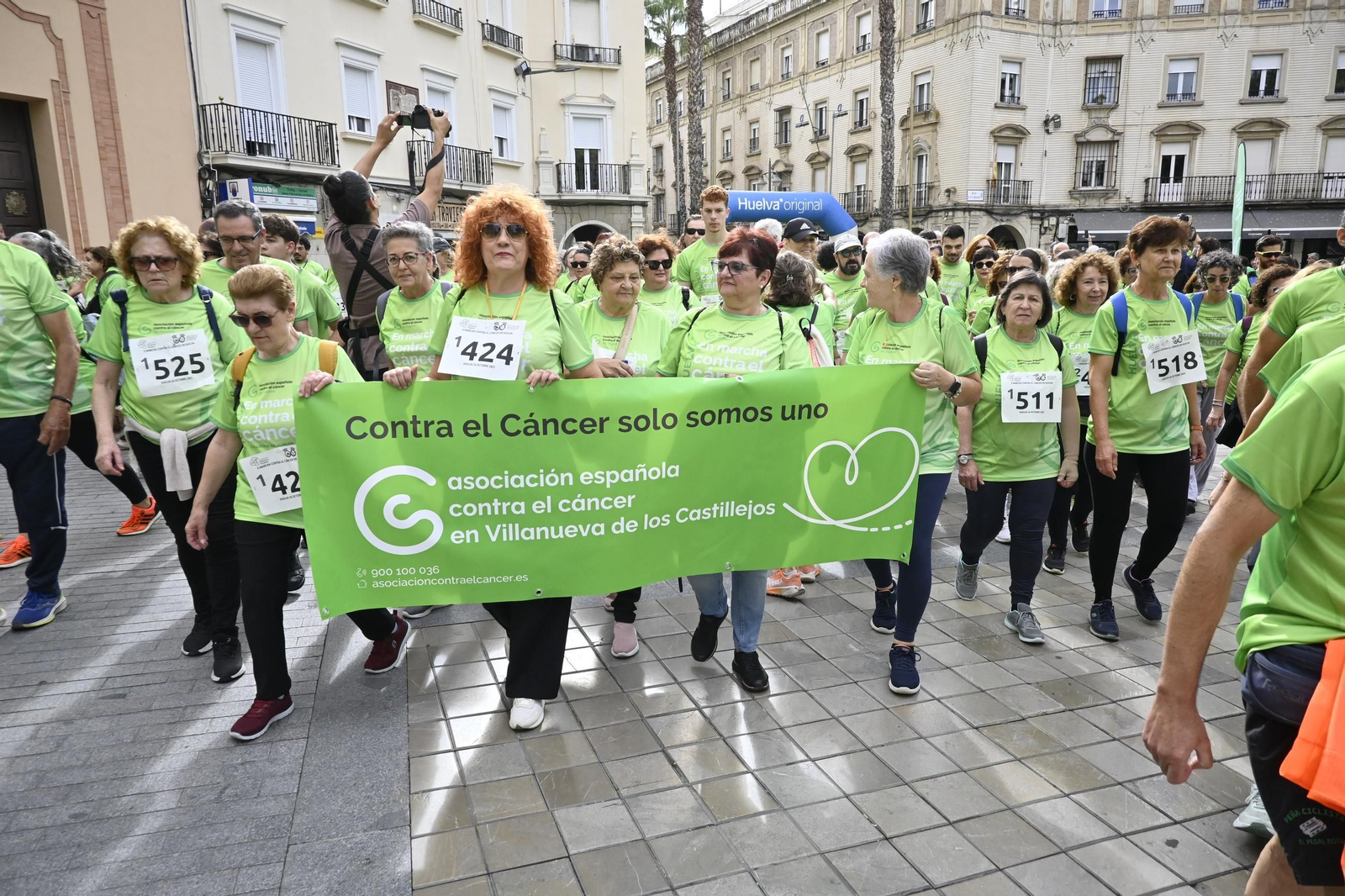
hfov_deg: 73.8
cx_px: 672
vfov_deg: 53.1
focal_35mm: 24
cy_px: 448
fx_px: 896
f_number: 5
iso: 800
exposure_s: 1/1600
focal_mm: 16
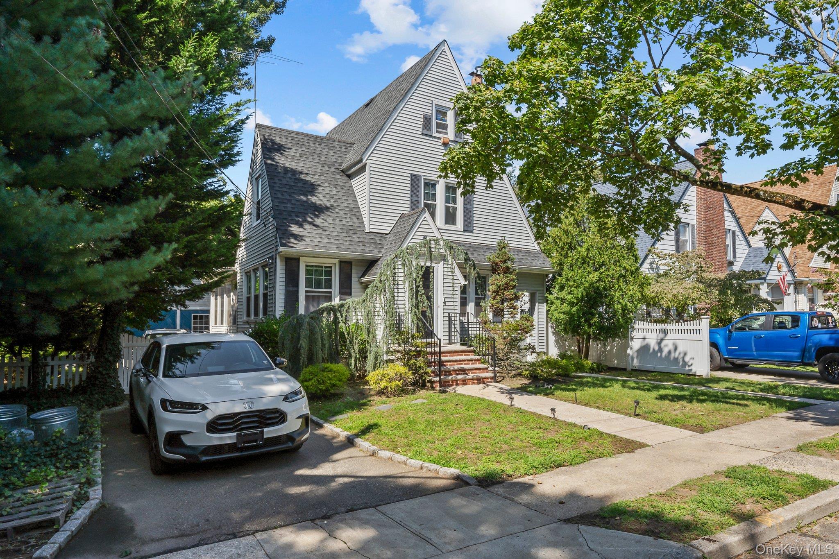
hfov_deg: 81.2
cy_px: 280
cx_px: 420
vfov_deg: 59.5
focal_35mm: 21
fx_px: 489
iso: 250
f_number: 8
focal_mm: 14
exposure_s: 1/320
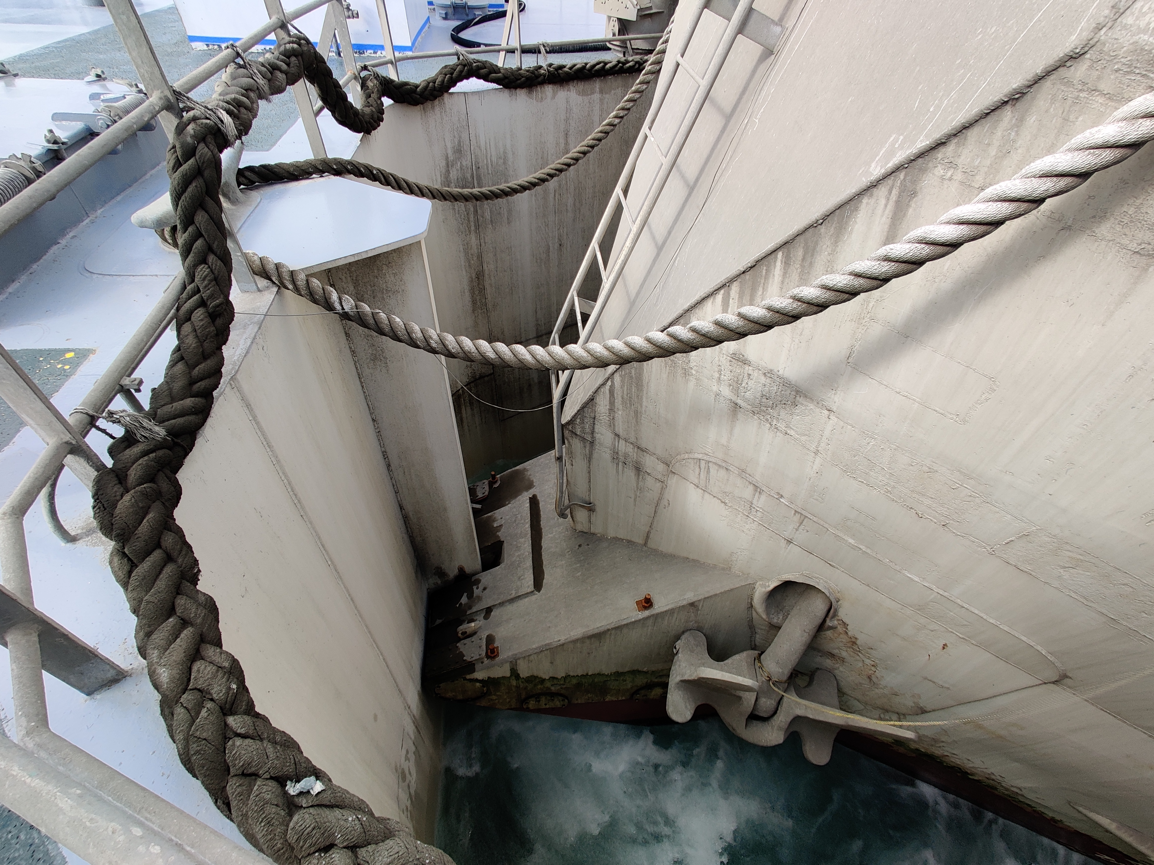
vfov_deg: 89.9
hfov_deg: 106.2
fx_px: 433
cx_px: 577
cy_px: 432
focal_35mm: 13
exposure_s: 1/466
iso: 100
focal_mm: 2.25
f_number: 2.2
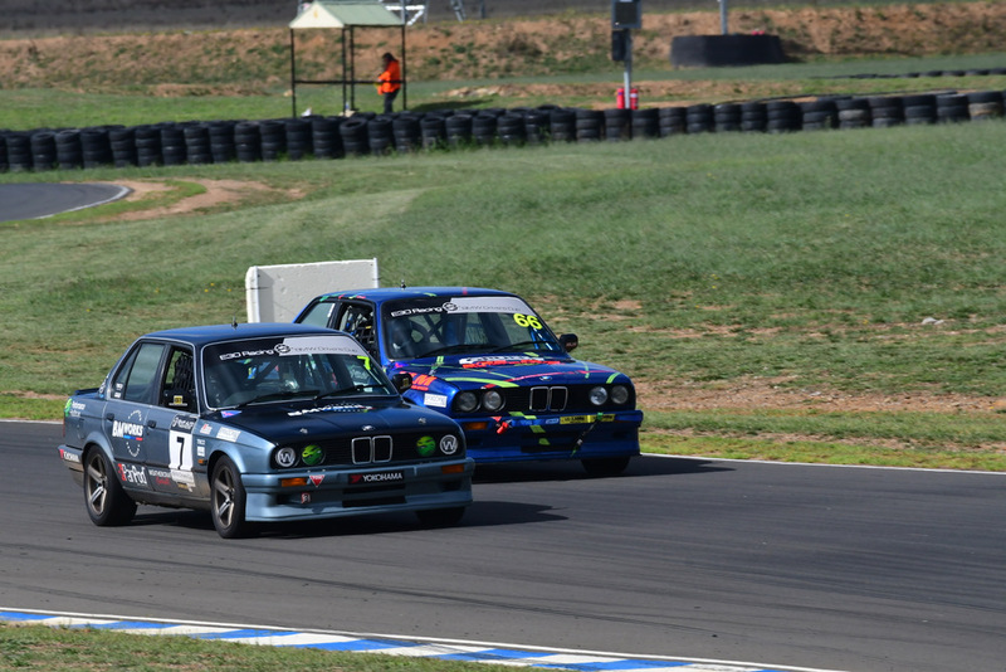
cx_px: 503
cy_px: 336
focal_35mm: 600
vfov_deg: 2.3
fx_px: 16772
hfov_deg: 3.4
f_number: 13
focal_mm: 400
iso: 400
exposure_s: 1/640
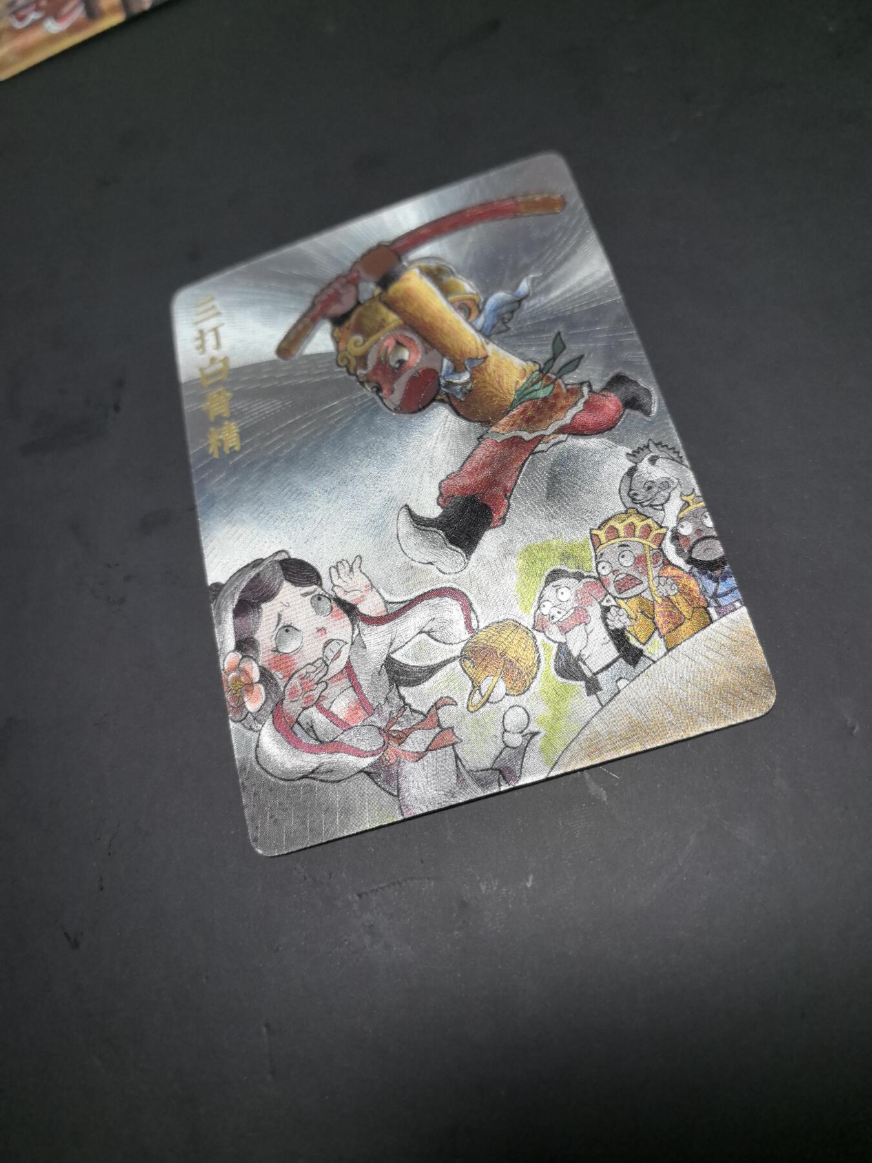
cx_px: 436
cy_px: 582
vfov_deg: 65.3
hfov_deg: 51.4
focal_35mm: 27
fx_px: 907
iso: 100
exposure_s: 1/100
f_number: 2
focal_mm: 5.75
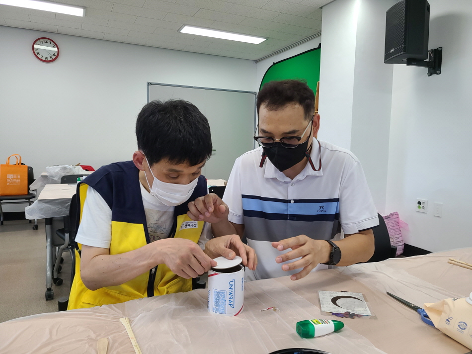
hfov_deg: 67.3
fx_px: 354
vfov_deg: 53.0
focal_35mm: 26
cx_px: 236
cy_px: 177
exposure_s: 1/60
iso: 50
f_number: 1.8
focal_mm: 5.4
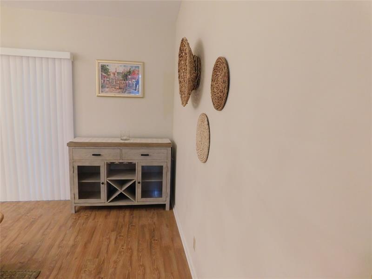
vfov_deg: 58.9
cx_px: 186
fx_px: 247
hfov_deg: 73.9
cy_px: 140
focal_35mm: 23
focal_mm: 4
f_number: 3
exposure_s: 1/13
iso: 400
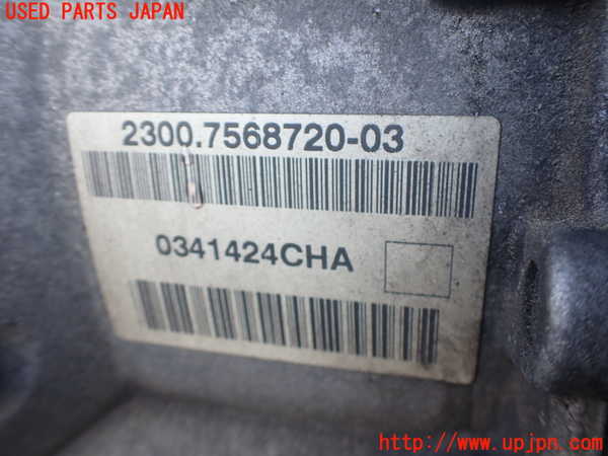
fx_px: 527
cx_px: 304
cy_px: 228
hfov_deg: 60.0
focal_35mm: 30
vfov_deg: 46.8
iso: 160
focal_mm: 5.4
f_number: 2.3
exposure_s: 1/125
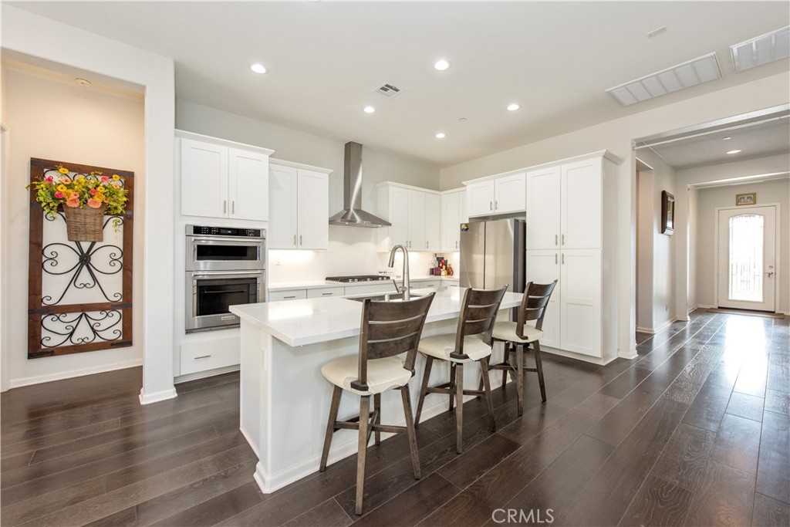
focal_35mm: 15
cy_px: 264
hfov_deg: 100.4
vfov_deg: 77.3
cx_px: 395
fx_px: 329
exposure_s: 1/100
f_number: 5
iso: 800
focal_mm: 15
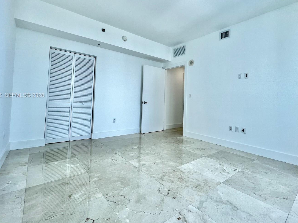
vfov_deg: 77.7
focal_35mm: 16
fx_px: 138
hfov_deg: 94.4
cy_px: 96
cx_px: 156
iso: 32
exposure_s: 1/131
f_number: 1.8
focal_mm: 1.57
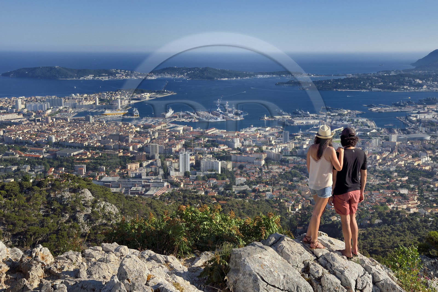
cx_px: 219
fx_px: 559
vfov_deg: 29.2
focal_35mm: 46
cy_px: 146
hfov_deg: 42.8
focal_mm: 46
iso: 200
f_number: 16
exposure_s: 1/125
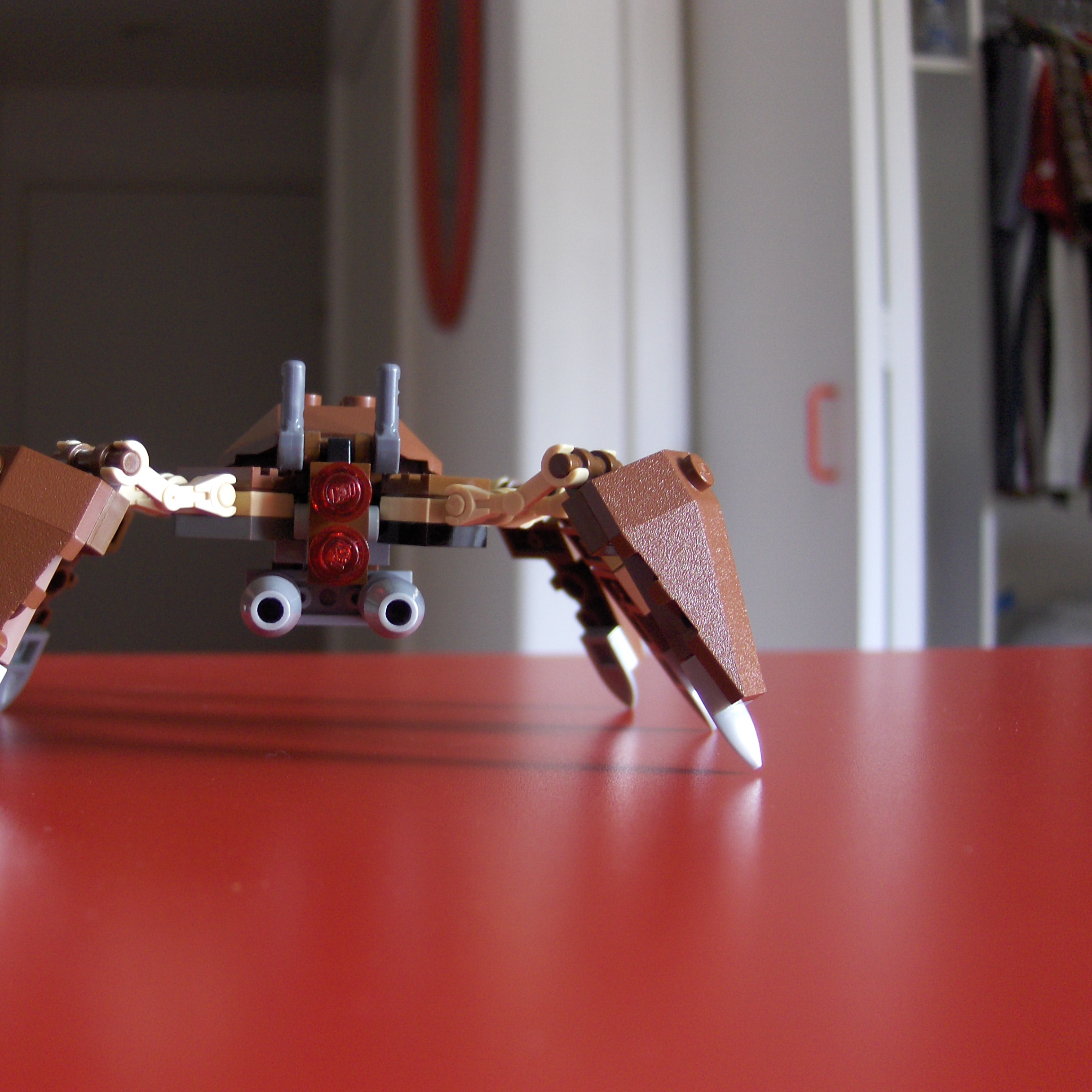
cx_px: 370
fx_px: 1499
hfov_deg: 39.6
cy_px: 542
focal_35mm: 42
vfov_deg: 40.0
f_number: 2.8
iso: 100
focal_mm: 7.5
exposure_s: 1/5.36
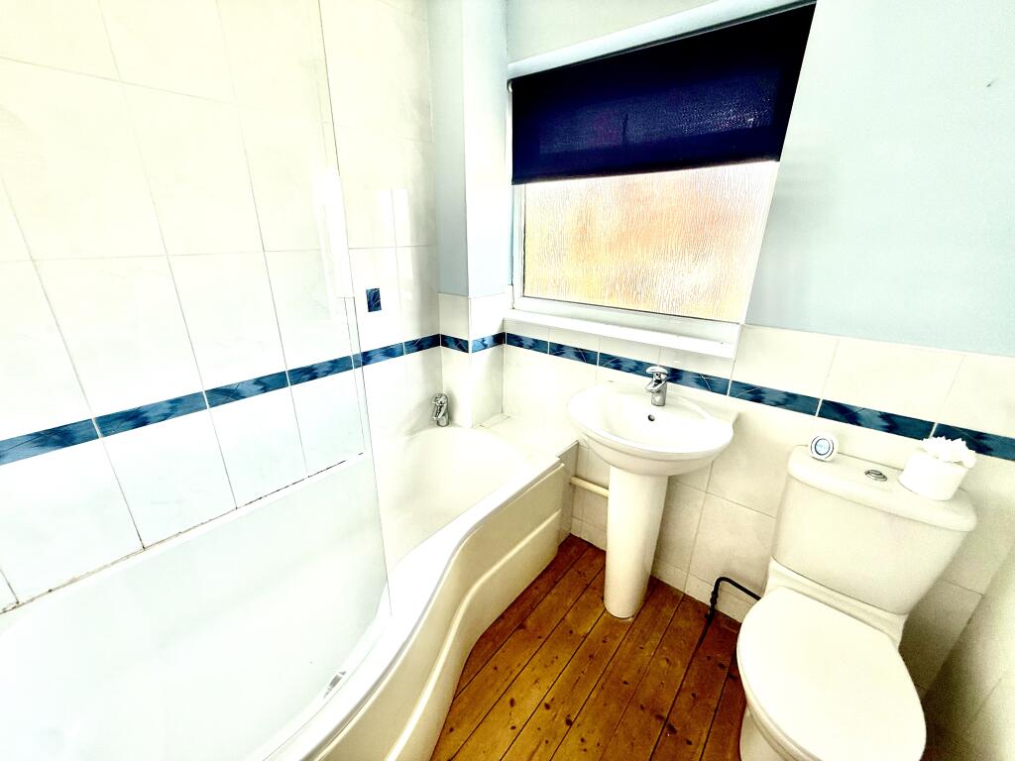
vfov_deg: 85.7
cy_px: 380
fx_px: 411
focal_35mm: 14
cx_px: 508
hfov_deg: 102.1
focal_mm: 2.22
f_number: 2.2
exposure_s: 1/220
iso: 50
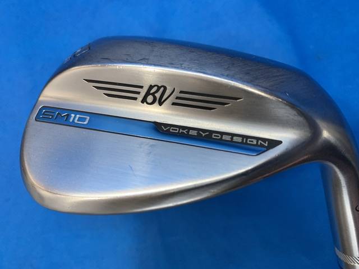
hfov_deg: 67.3
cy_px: 134
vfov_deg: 53.1
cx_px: 180
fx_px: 270
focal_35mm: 26
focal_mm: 4.25
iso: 80
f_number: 1.8
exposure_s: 1/120
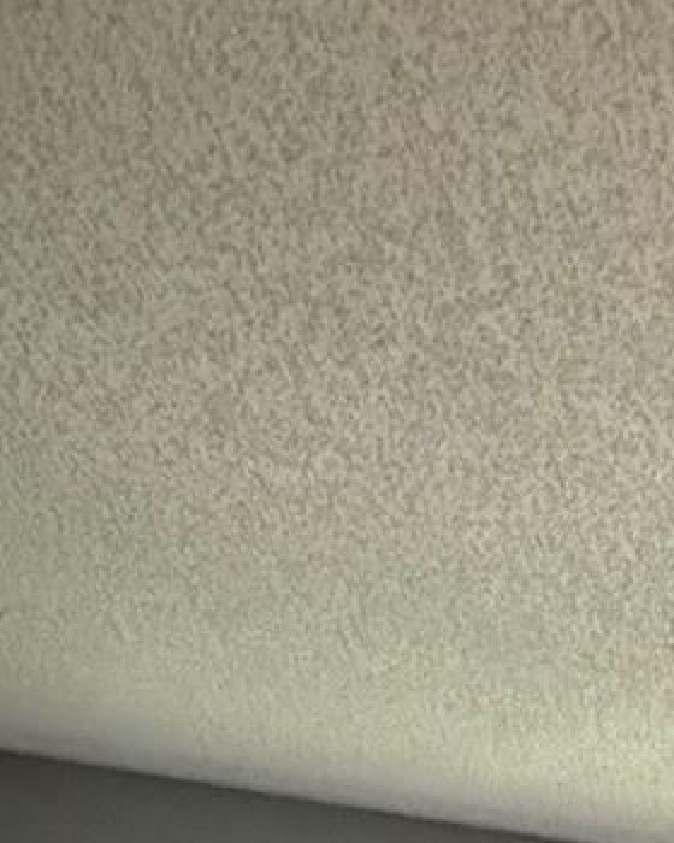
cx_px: 847
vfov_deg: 24.4
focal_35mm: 60
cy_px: 1267
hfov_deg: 22.9
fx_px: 1496
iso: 1000
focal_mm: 2.22
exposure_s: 1/60
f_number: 2.2
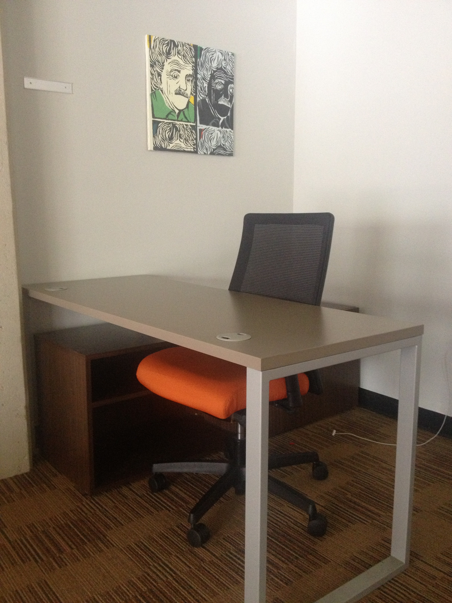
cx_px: 226
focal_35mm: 35
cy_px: 302
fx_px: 609
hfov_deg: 40.7
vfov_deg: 52.6
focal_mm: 4.28
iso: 320
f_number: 2.4
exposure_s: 1/20
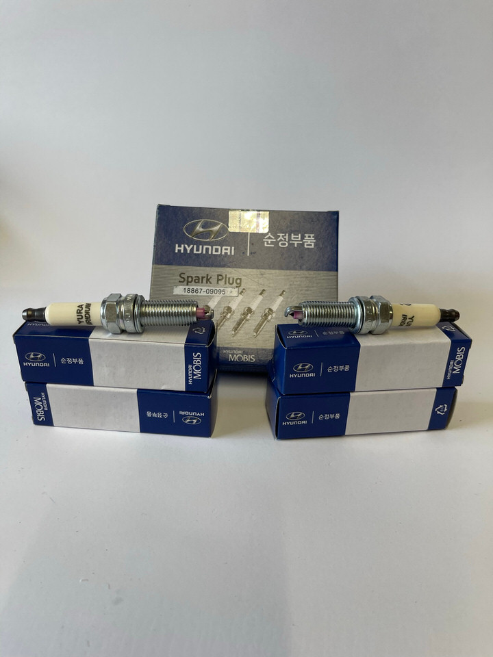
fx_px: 494
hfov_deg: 53.1
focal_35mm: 26
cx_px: 246
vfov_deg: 67.3
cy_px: 328
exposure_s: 1/111
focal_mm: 5.1
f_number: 1.6
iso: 100
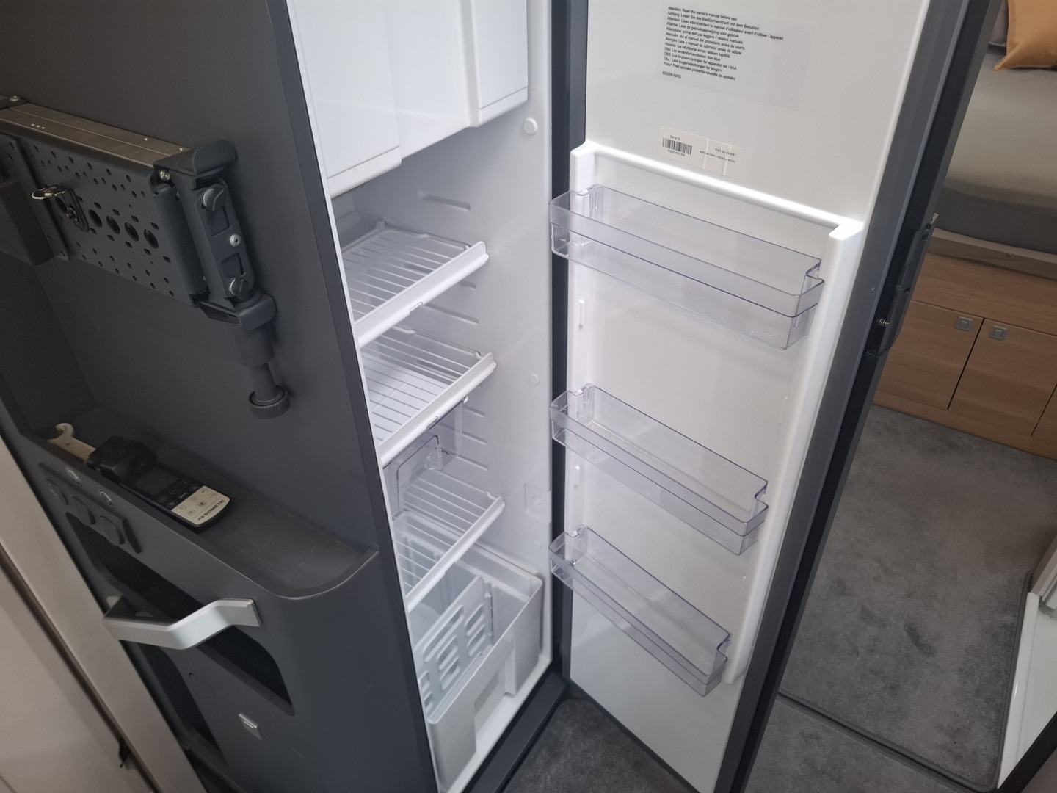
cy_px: 396
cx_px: 528
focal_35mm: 23
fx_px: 702
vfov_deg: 58.9
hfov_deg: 73.9
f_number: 1.8
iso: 200
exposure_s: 1/50
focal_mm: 5.54
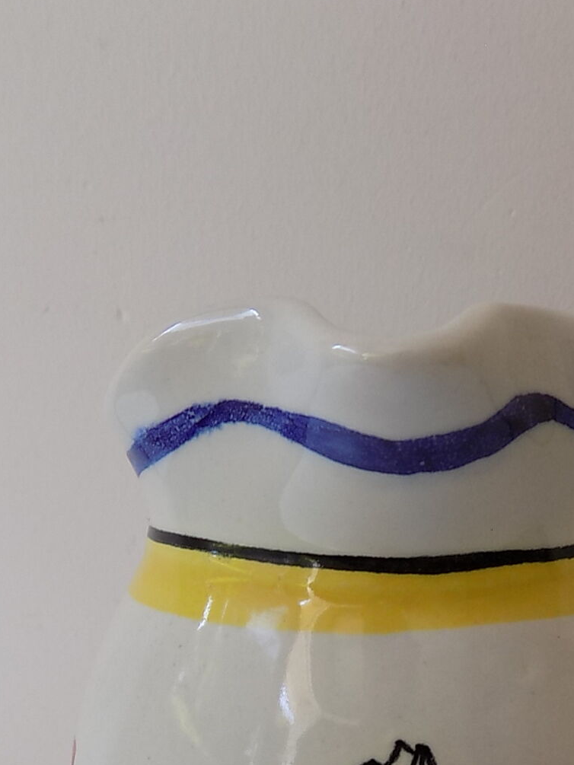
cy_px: 762
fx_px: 1149
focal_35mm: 52
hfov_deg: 27.8
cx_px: 402
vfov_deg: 33.7
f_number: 3.1
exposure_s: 1/50
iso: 80
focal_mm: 4
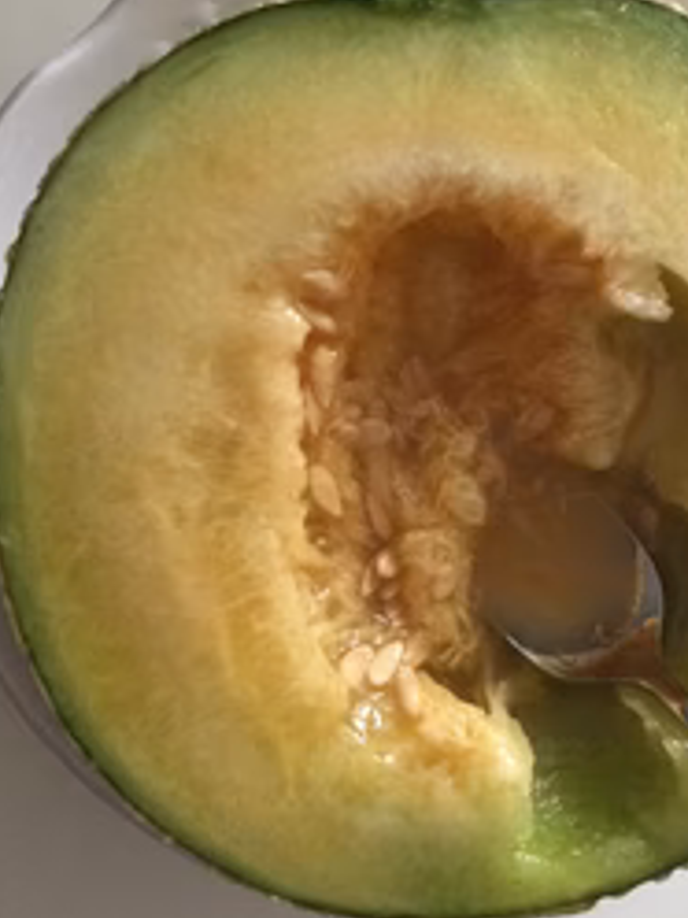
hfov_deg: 28.9
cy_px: 352
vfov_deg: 38.0
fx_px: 1325
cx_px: 470
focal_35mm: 50
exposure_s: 1/30
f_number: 2.4
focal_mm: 3.3
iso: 100
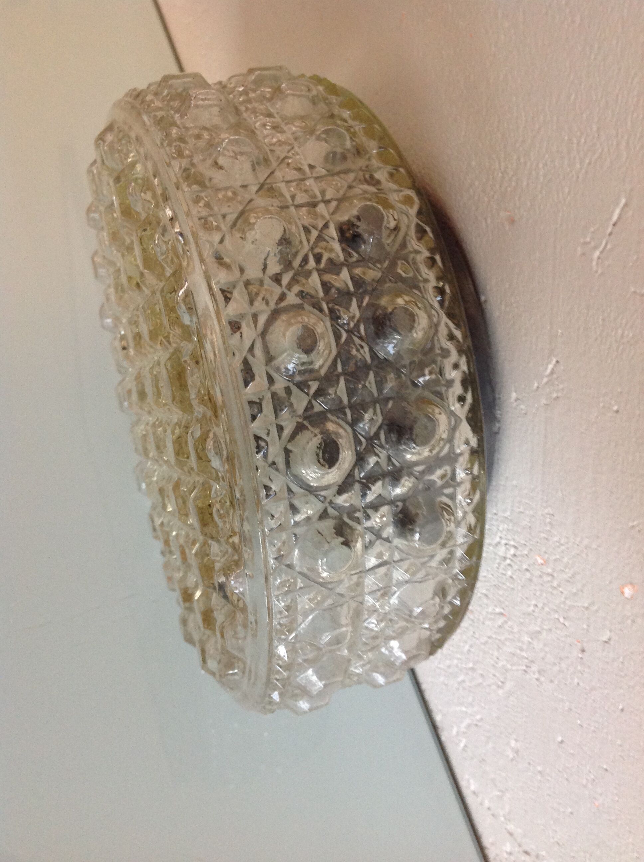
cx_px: 322
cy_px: 431
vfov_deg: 52.7
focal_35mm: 35
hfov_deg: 40.6
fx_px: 870
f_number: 2.4
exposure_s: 1/17
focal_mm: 4.28
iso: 200
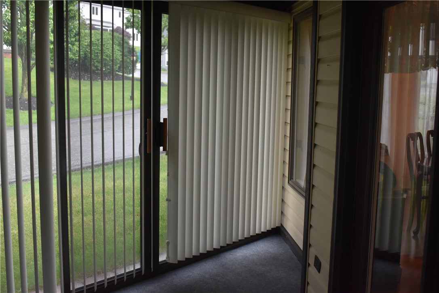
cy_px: 146
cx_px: 220
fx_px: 457
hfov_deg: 51.3
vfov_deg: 35.5
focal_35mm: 38
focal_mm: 25
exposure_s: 1/160
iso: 800
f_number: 4
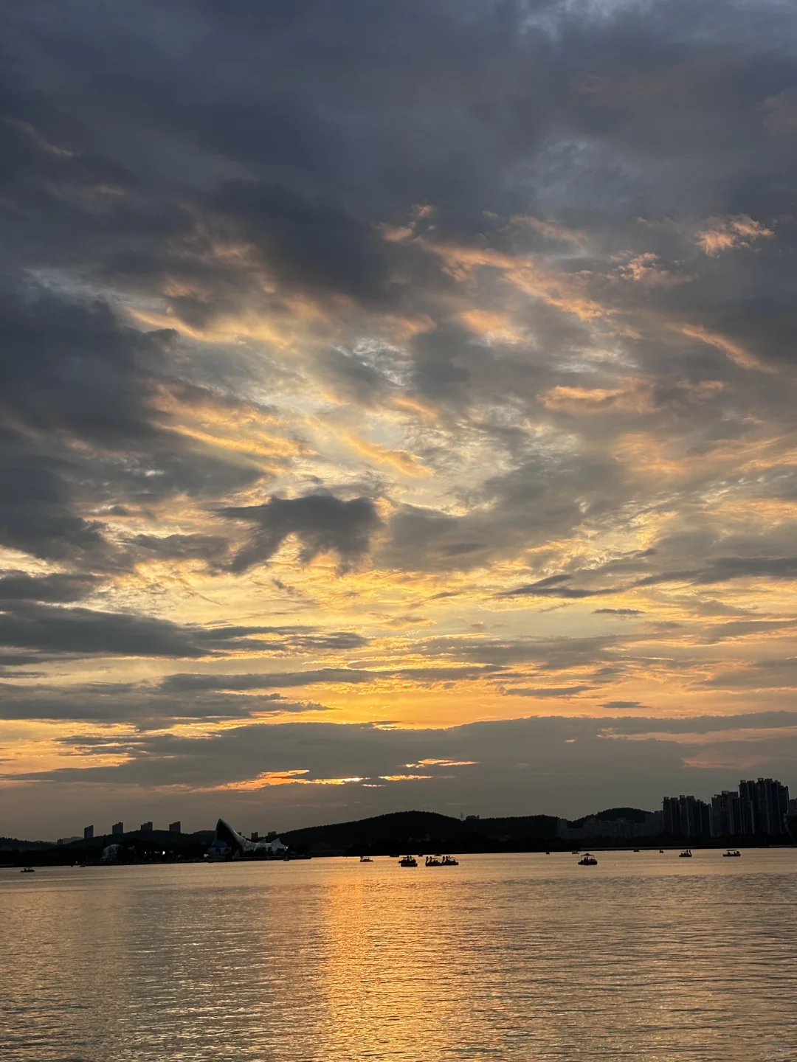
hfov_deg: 28.0
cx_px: 398
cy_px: 531
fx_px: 1596
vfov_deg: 36.8
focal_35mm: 52
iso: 32
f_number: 1.6
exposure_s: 1/1017
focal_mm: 5.96
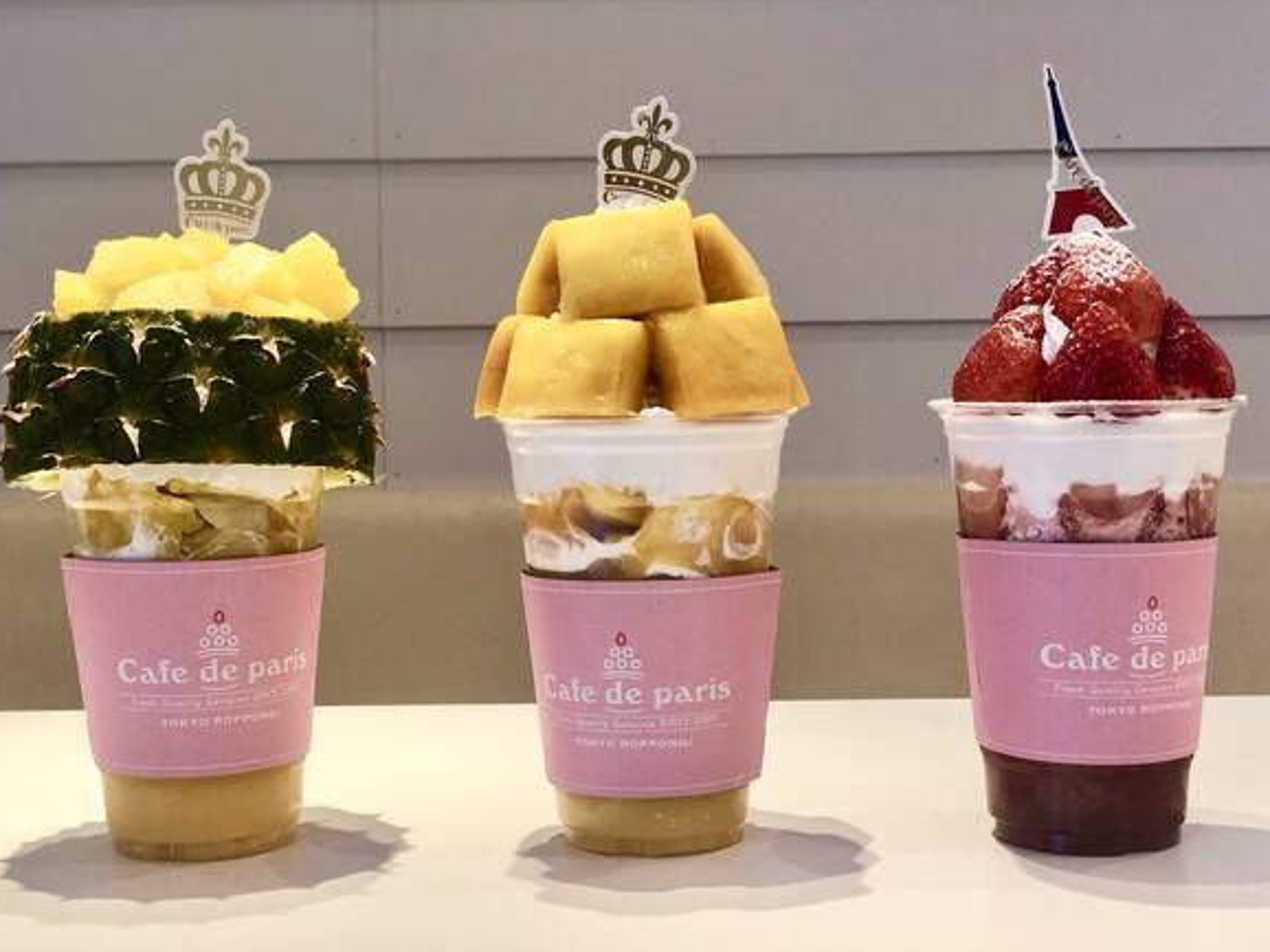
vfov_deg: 27.0
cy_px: 475
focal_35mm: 54
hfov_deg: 35.6
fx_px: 1980
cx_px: 631
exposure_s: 1/50
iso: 80
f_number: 2.4
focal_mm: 6
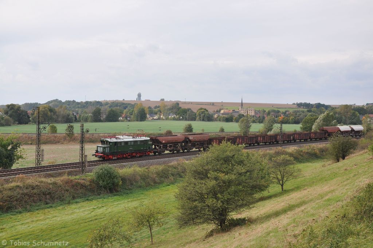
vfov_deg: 28.0
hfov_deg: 41.2
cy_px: 124
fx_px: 497
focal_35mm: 48
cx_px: 186
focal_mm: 32
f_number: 7.1
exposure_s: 1/500
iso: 400
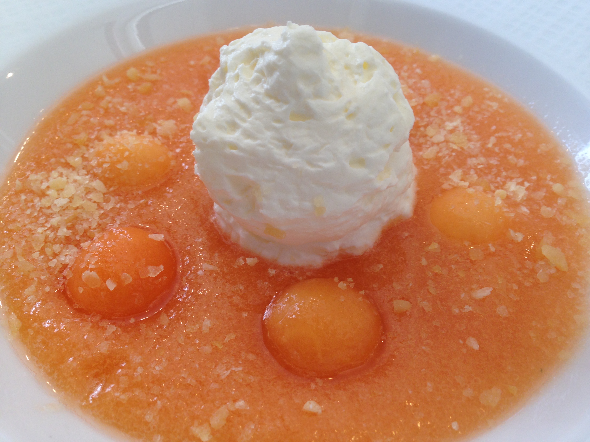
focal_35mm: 33
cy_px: 221
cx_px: 295
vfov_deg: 42.9
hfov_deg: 55.4
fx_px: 562
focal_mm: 4.12
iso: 50
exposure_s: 1/24
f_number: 2.4
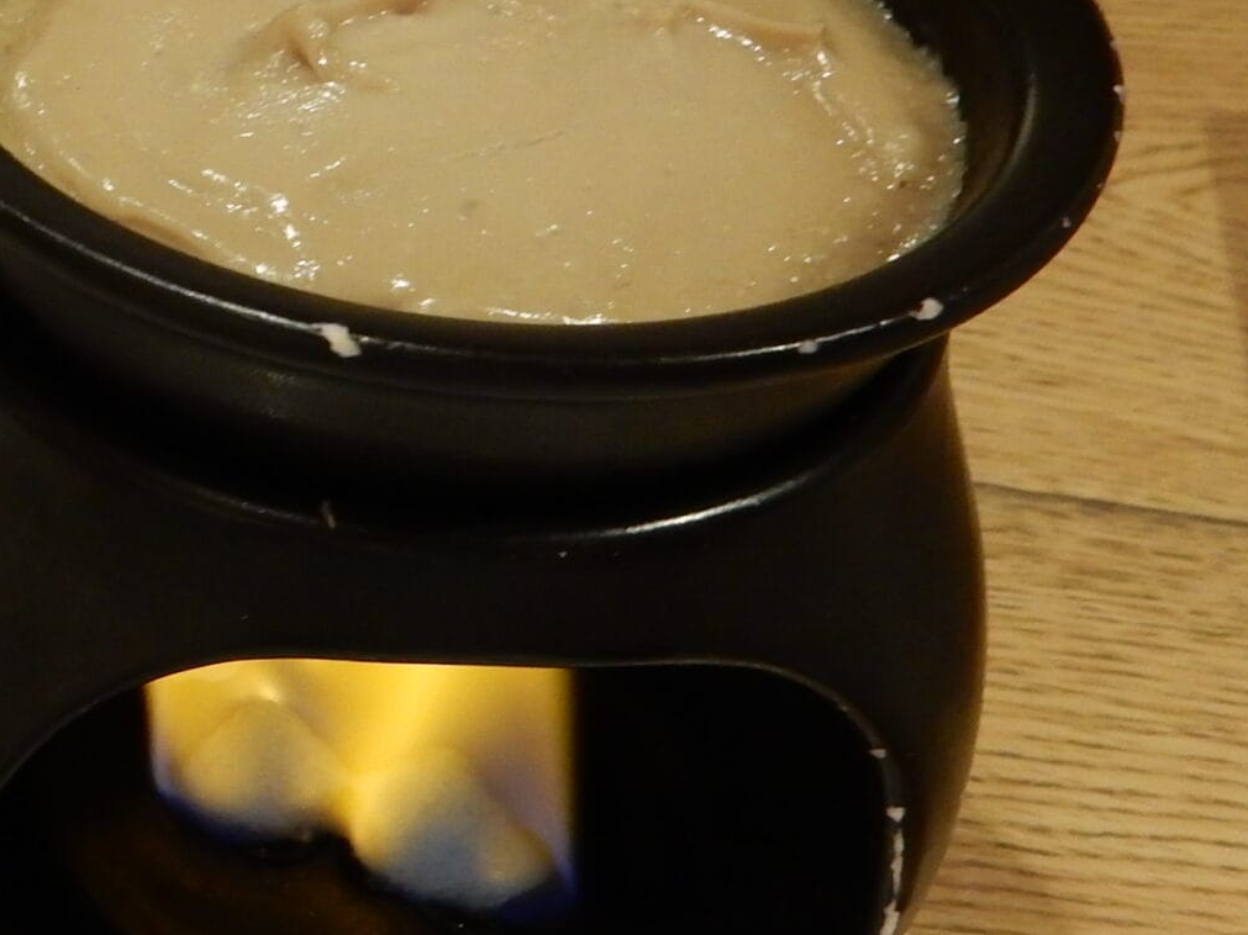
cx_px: -225
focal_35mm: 76
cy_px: 435
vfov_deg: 19.4
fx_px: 2740
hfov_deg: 23.6
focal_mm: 5.4
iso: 400
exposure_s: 1/10
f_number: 4
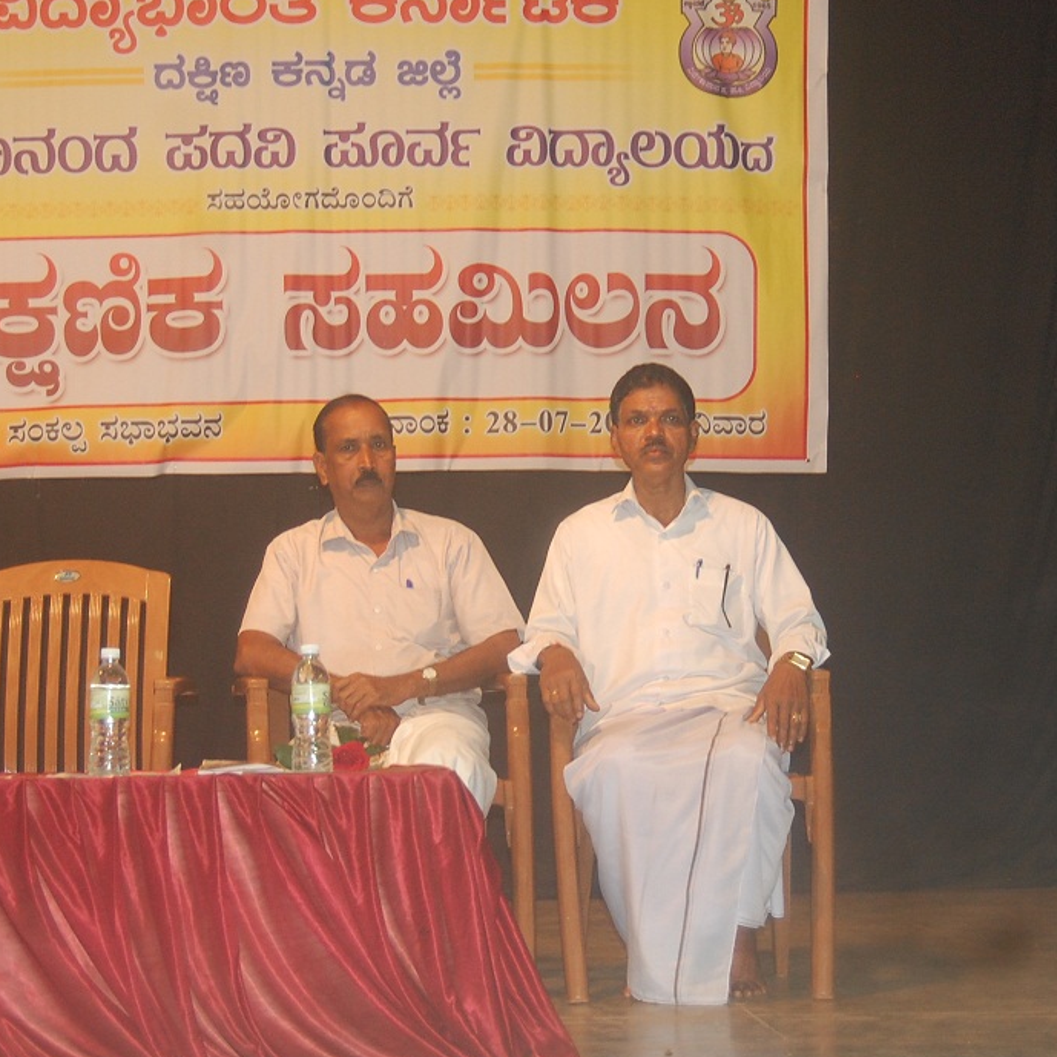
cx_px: 557
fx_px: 3075
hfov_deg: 19.5
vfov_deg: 19.5
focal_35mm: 89
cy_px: 571
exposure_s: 1/60
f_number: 4.5
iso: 560
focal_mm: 32
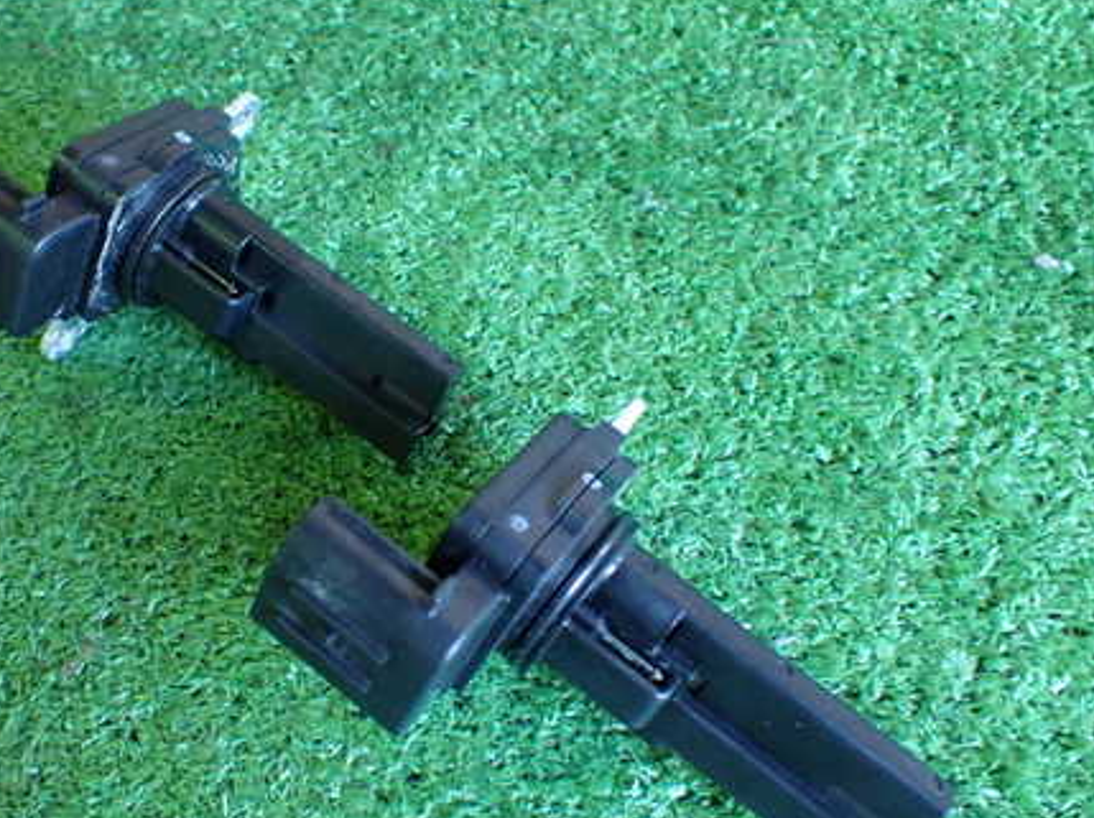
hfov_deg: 44.1
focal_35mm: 42
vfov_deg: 34.3
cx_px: 357
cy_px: 418
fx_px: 1326
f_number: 2.3
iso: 800
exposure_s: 1/30
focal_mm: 5.4
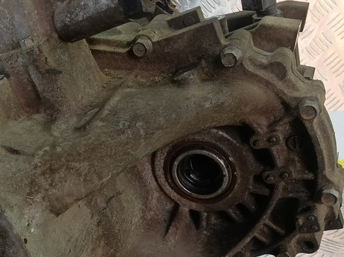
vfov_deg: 28.4
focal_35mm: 51
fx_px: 507
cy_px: 163
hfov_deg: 36.5
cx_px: 81
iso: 90
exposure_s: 1/50
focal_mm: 4.11
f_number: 1.6
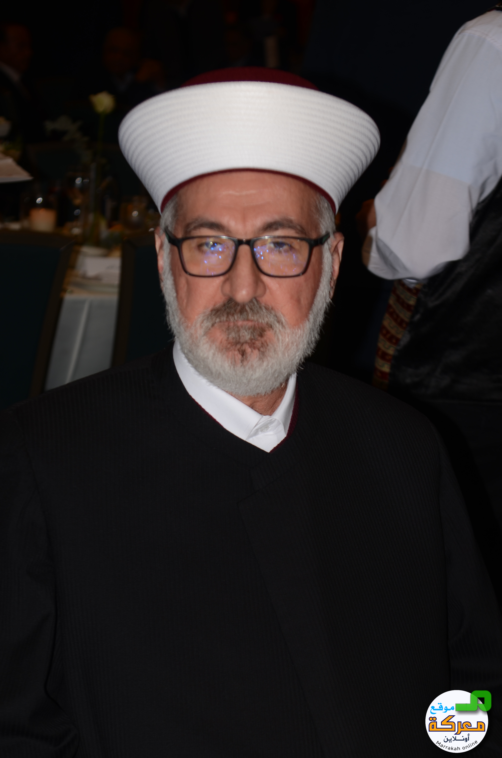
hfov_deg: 13.8
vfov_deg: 20.7
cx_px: 251
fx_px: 2080
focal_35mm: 99
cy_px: 379
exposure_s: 1/250
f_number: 4.5
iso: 100
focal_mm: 66
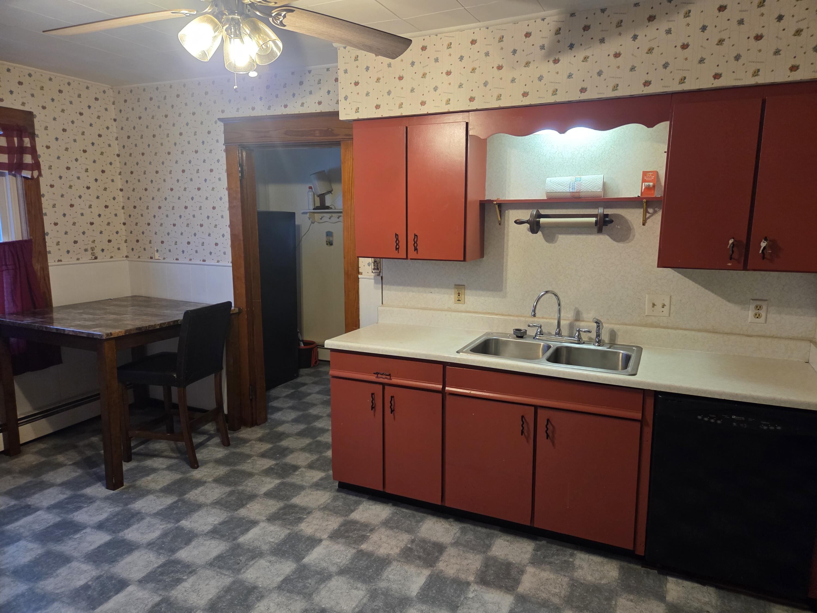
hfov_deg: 73.9
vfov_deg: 58.9
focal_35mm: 23
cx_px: 408
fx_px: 543
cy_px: 306
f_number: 1.8
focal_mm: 5.4
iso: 500
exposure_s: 1/120
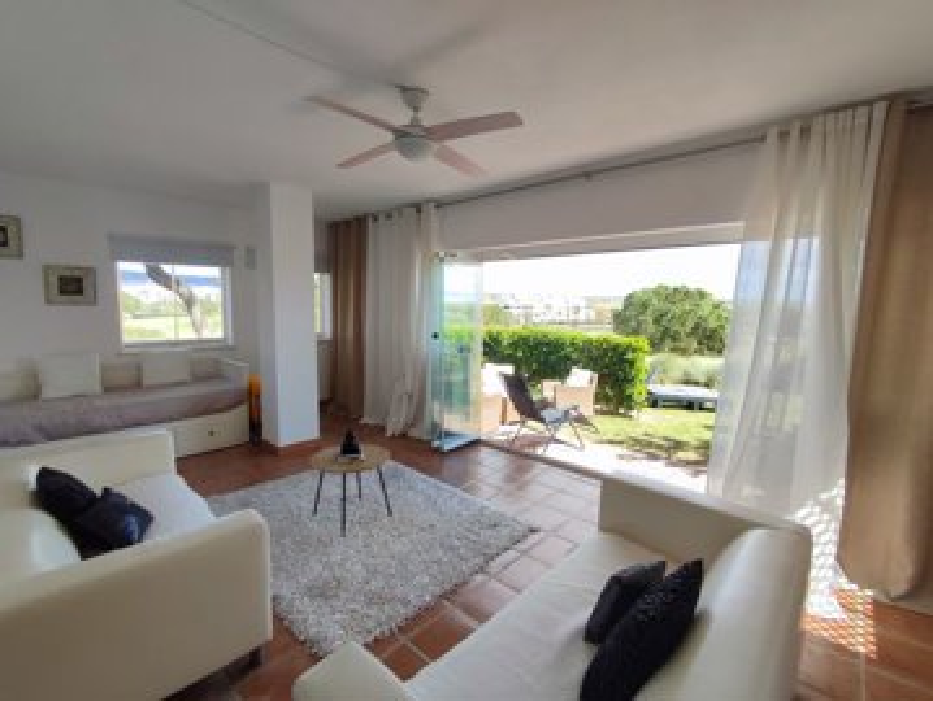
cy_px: 350
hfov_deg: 94.4
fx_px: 432
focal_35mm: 16
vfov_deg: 78.2
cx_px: 466
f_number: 2.2
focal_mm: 1.65
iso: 50
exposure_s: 1/381
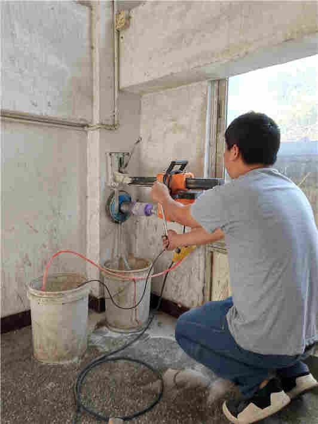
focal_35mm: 30
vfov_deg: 60.0
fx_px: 368
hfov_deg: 46.8
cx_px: 159
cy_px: 212
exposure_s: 1/100
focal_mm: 3.95
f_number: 1.8
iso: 97
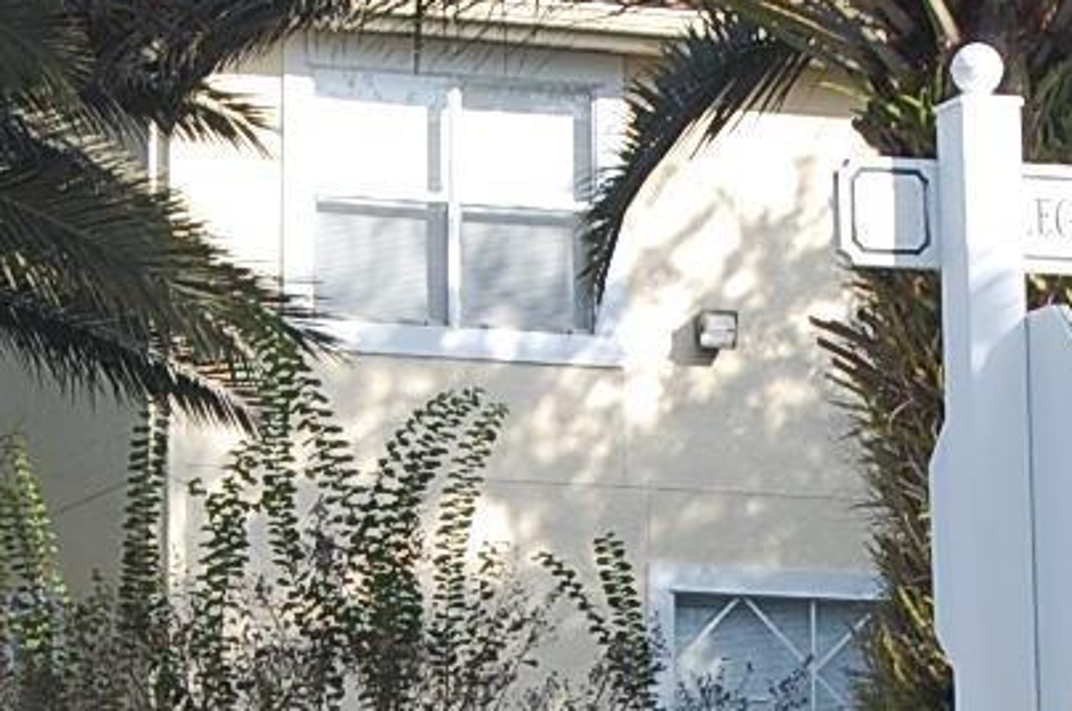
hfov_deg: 8.0
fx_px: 7641
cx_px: 658
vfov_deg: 5.3
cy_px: 913
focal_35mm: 257
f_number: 7.1
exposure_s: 1/200
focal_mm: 46
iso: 200
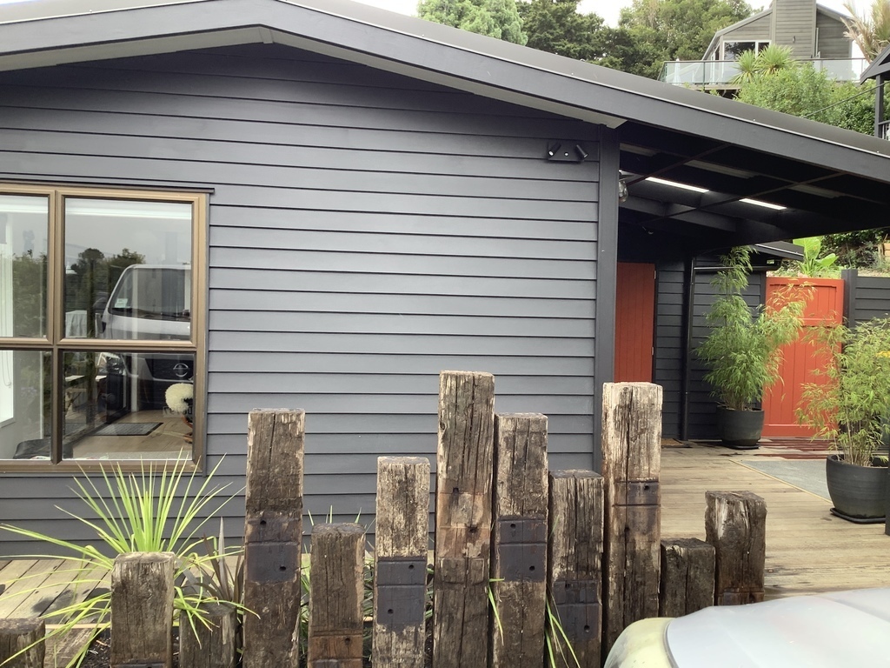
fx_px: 797
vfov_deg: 45.4
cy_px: 334
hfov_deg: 58.4
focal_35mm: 31
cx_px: 445
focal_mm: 3.3
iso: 25
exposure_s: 1/120
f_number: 2.4
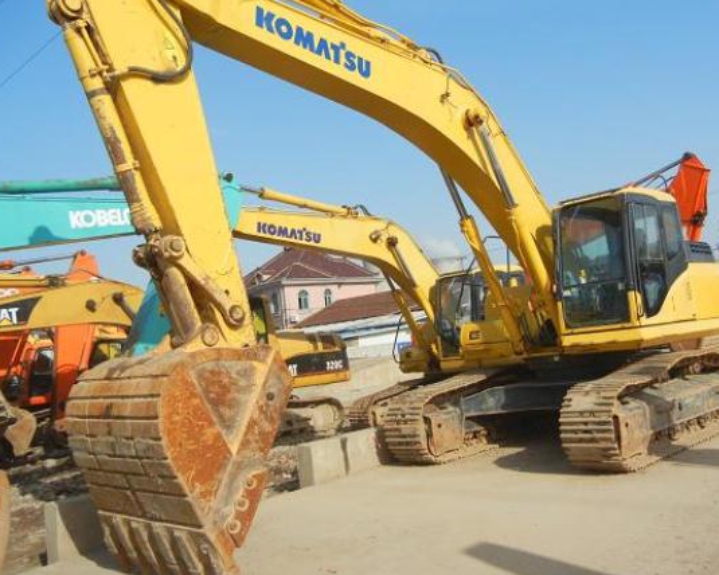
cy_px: 276
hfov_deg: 51.4
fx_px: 745
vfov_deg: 42.2
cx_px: 411
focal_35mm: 35
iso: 160
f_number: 7
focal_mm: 5.4
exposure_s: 1/536
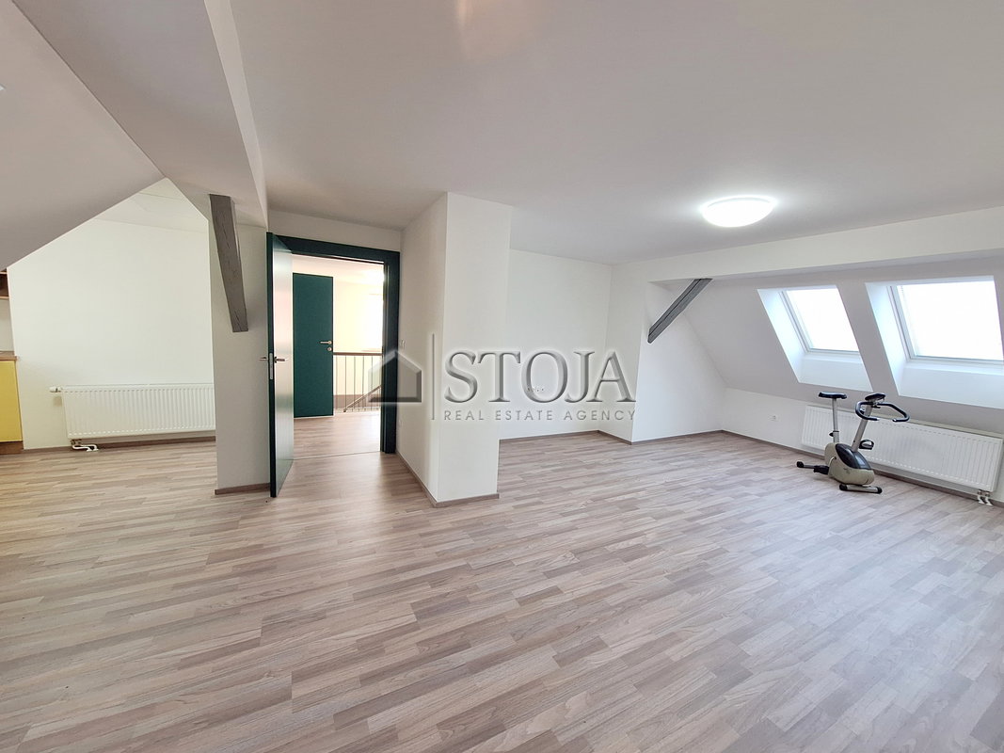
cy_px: 376
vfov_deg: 89.9
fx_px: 377
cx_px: 502
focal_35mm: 13
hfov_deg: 106.2
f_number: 2.2
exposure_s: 1/50
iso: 125
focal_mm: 1.74
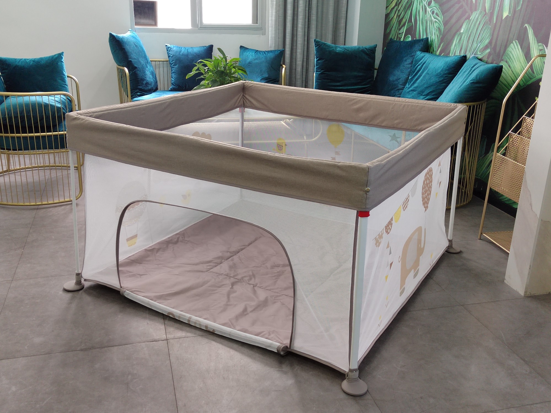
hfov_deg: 52.6
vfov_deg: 40.7
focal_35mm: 35
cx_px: 276
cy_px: 206
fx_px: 557
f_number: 1.9
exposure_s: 1/100
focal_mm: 5.52
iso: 2081
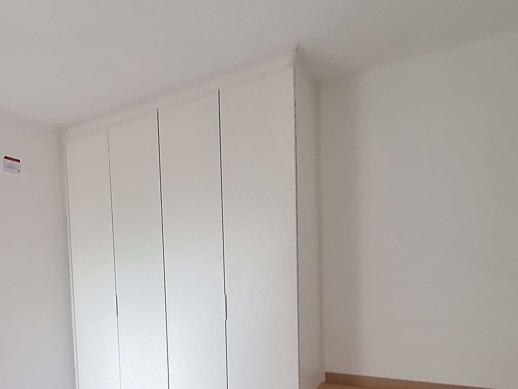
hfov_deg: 61.3
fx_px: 389
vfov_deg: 50.4
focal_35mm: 26
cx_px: 98
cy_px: 302
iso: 200
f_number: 2.2
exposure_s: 1/40
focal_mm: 1.74
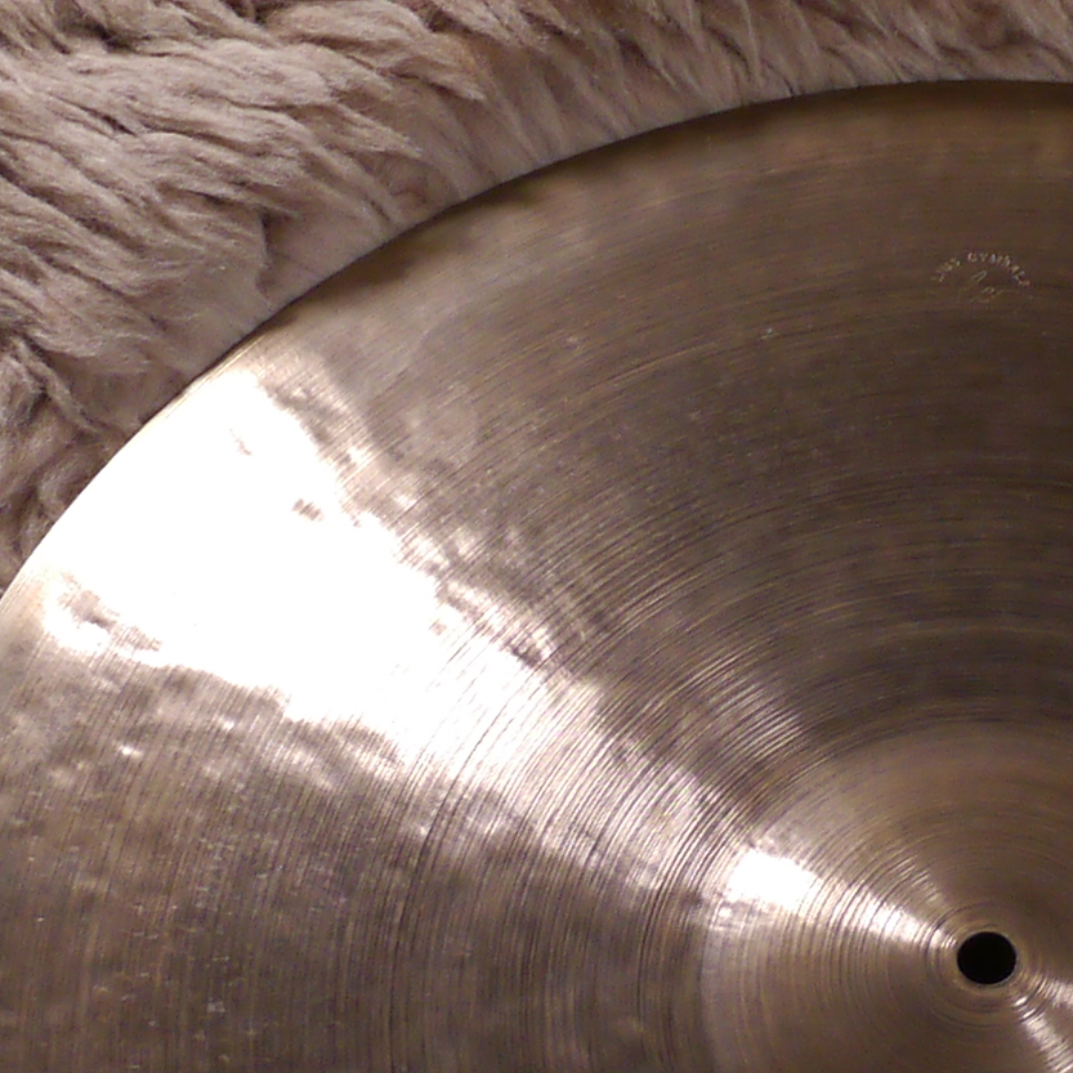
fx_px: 4734
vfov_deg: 12.8
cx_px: 1014
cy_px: 1069
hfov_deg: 12.8
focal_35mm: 135
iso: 320
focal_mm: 14
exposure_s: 1/60
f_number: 2.5
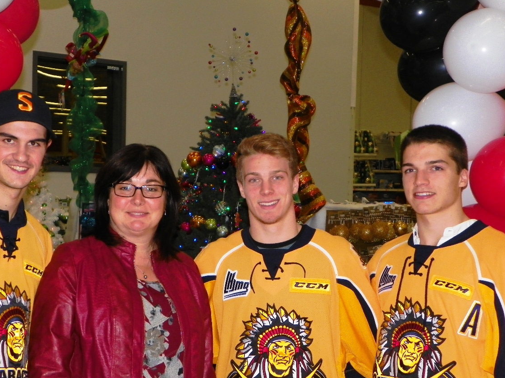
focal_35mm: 81
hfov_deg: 24.1
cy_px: 211
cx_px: 221
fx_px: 1181
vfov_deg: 18.2
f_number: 3.5
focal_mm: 12.6
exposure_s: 1/160
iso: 200
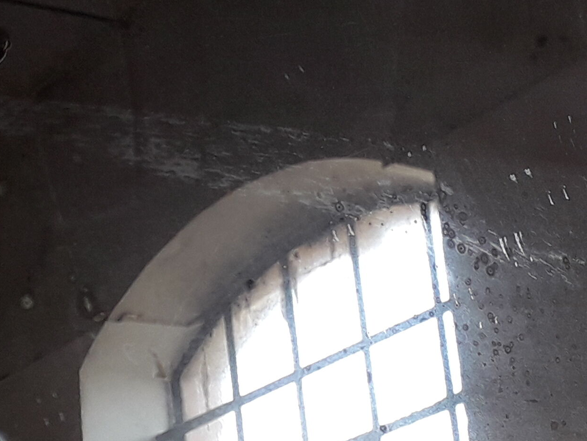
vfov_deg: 16.4
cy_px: 184
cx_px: 329
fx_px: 1526
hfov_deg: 21.8
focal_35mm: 90
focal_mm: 3.6
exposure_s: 1/100
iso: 50
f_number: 1.9
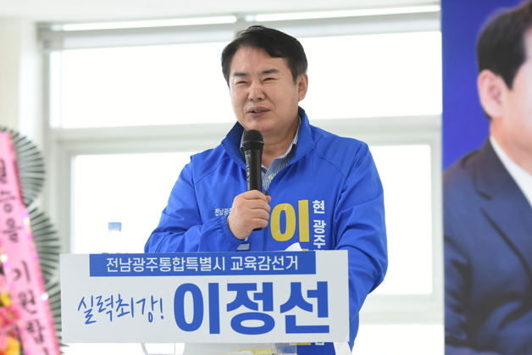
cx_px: 266
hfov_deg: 14.4
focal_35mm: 142
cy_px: 178
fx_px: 2106
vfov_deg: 9.6
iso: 1250
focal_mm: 95
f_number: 3.5
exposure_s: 1/200
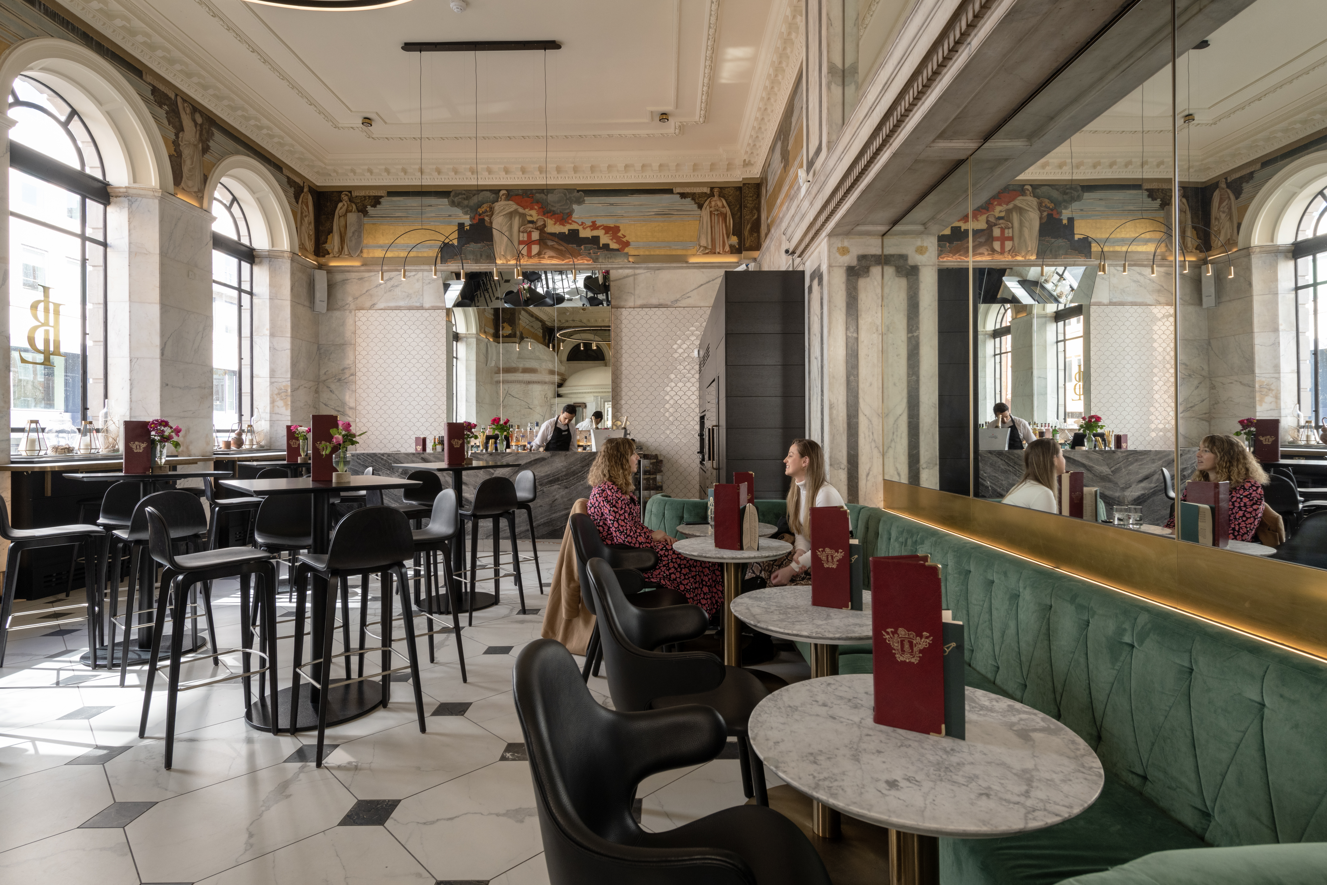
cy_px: 442
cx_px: 664
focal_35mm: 18
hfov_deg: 90.0
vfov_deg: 67.4
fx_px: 663
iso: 400
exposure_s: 1/20
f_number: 11
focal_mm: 18
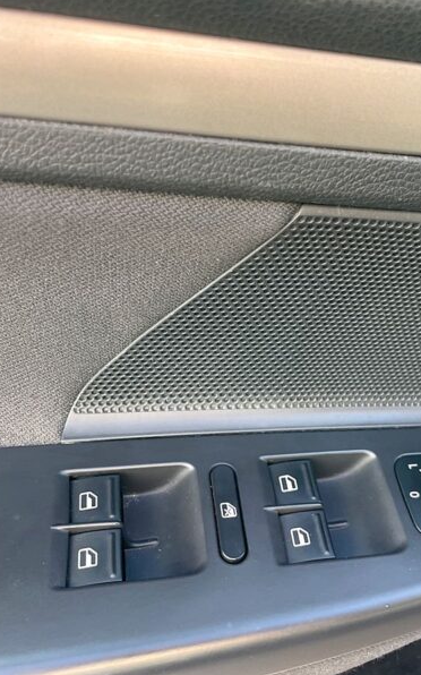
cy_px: 336
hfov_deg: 34.1
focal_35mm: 37
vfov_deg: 52.8
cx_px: 275
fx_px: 680
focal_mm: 4.2
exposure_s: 1/121
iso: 100
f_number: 1.6
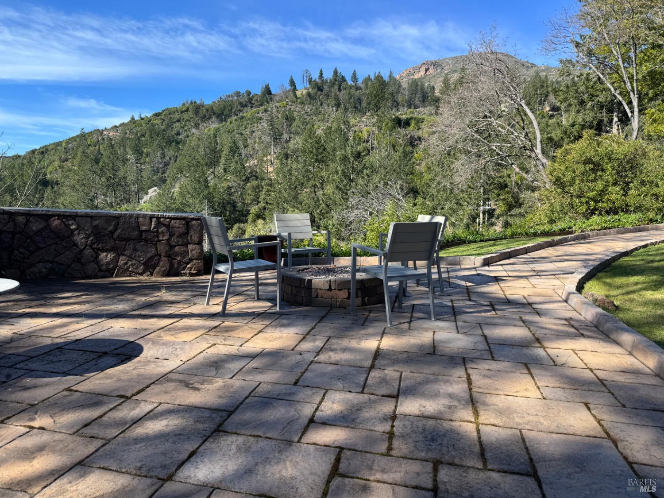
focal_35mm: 24
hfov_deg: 71.6
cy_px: 249
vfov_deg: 56.8
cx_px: 332
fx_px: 460
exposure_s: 1/2105
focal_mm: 6.76
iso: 80
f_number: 1.78
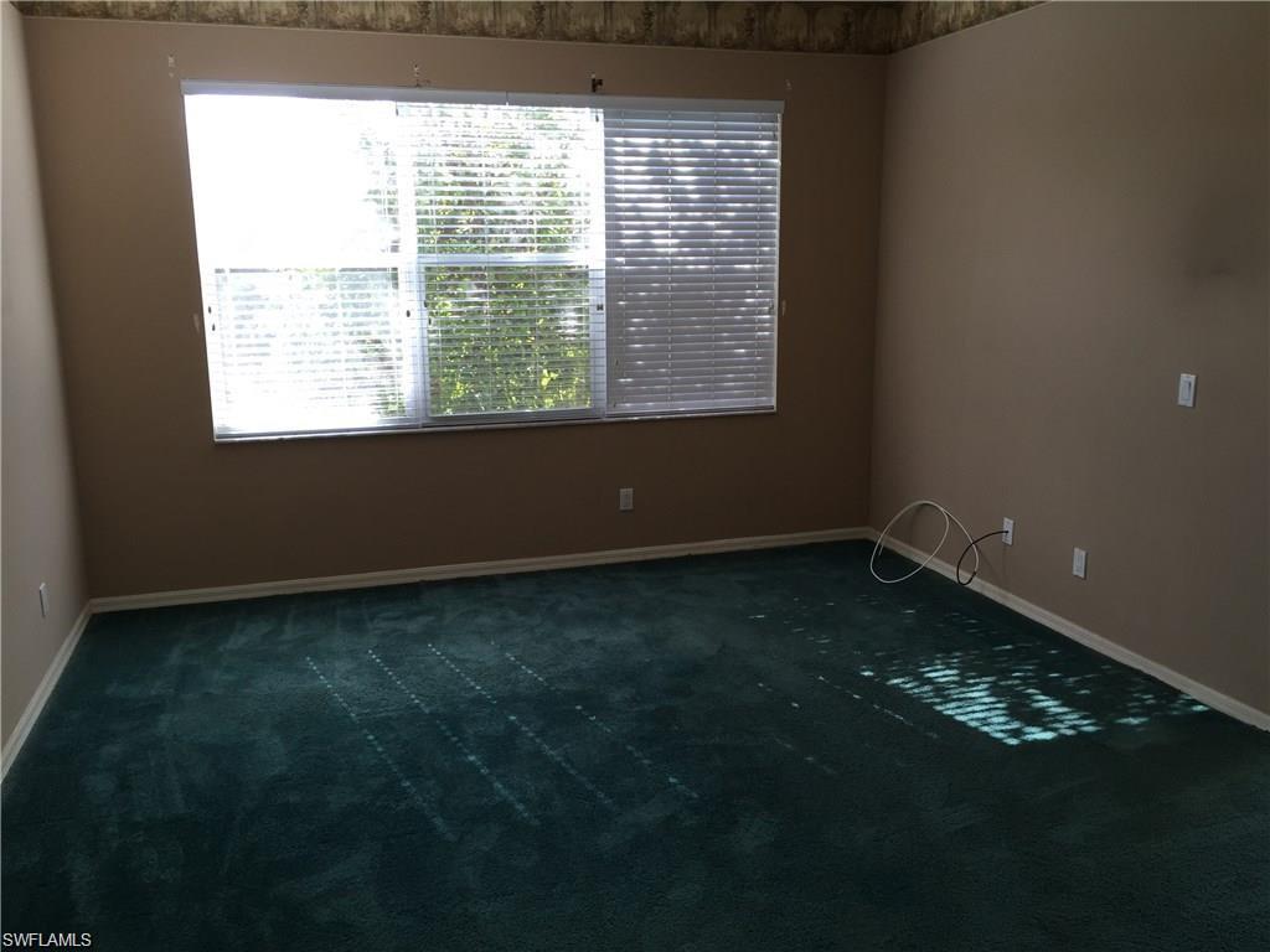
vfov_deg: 48.2
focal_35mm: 29
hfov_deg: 61.7
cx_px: 635
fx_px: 1064
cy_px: 476
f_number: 2.2
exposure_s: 1/40
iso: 32
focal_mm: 4.15
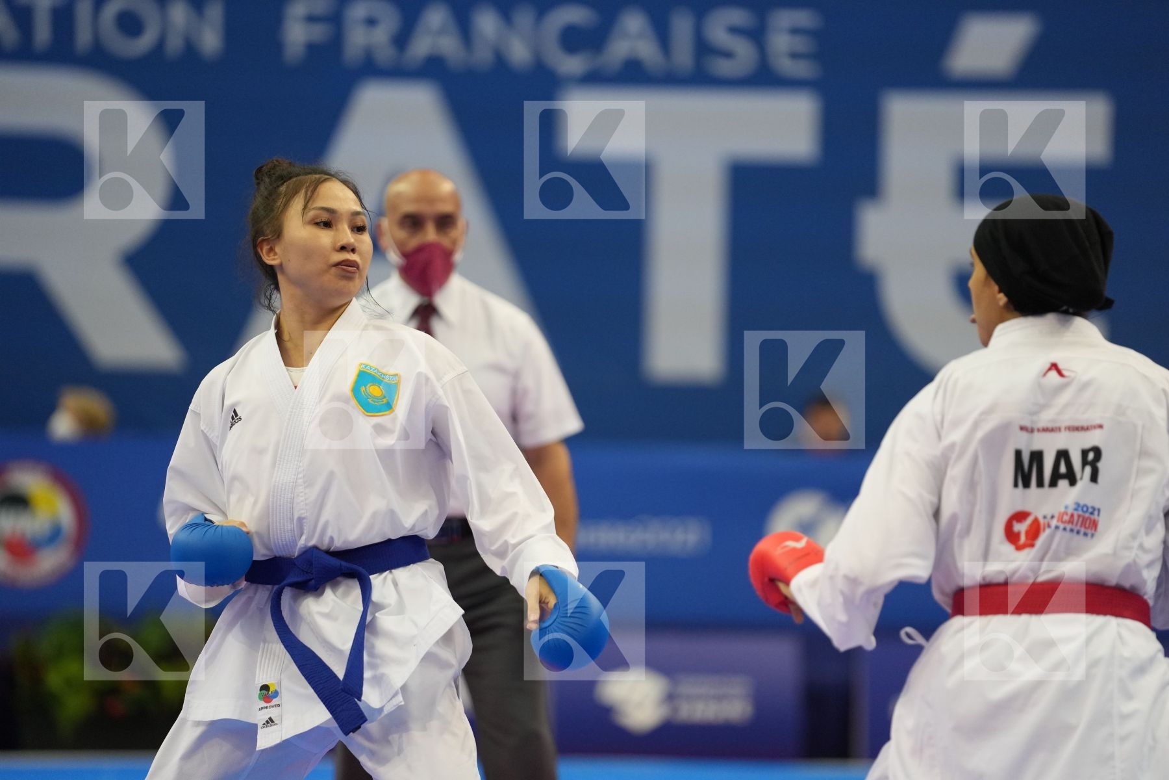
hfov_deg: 10.3
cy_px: 390
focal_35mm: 200
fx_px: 6494
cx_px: 584
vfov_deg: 6.9
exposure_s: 1/1000
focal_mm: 200
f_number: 2.8
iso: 2500
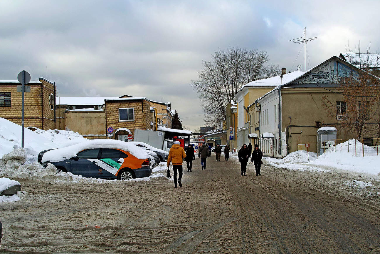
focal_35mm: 53
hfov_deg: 37.5
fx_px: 559
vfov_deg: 25.5
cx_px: 205
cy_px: 137
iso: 100
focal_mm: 29
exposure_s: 1/160
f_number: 9
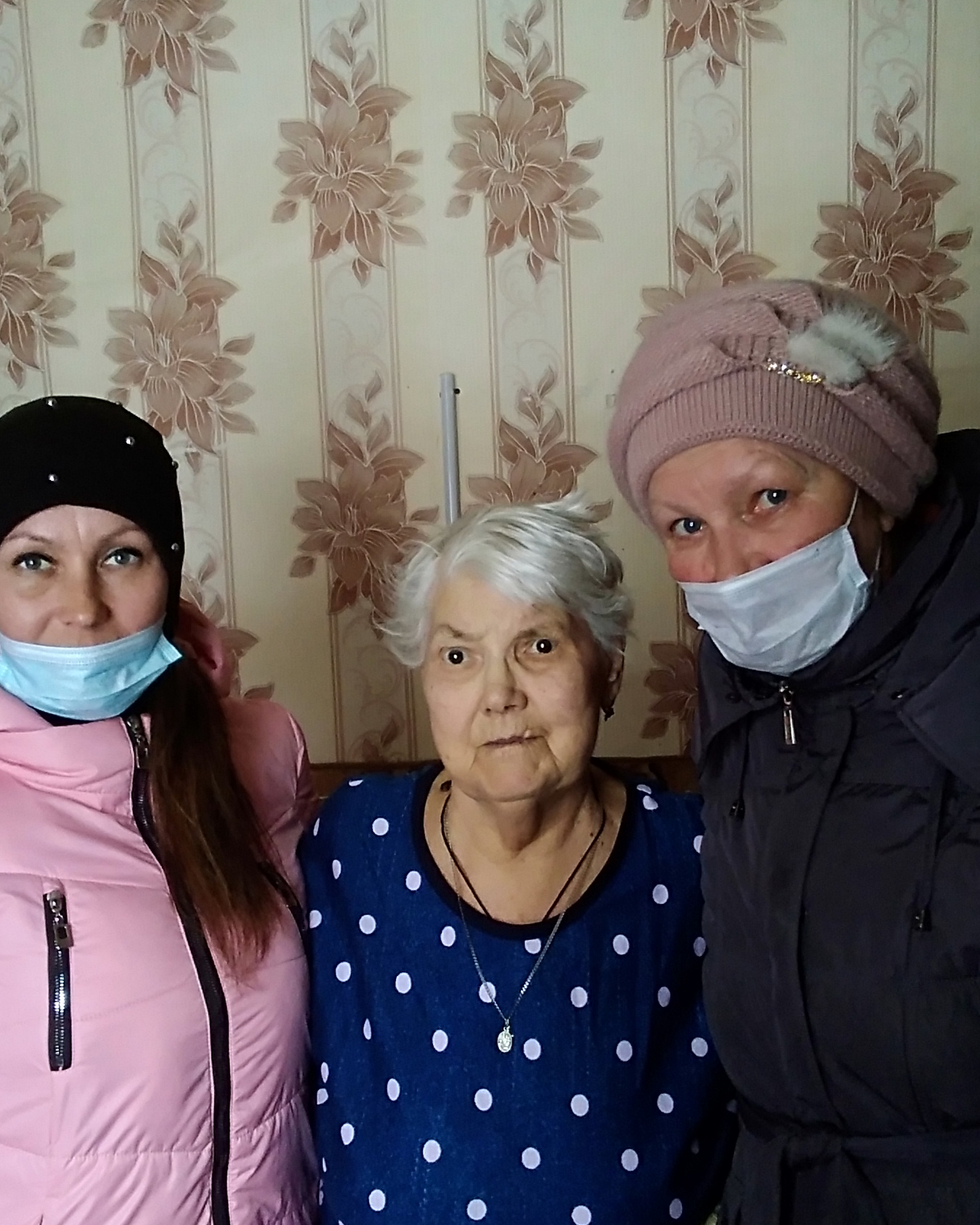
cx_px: 502
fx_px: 1523
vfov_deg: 43.7
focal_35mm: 42
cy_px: 717
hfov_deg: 35.7
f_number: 2.4
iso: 221
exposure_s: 1/30
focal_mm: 2.39
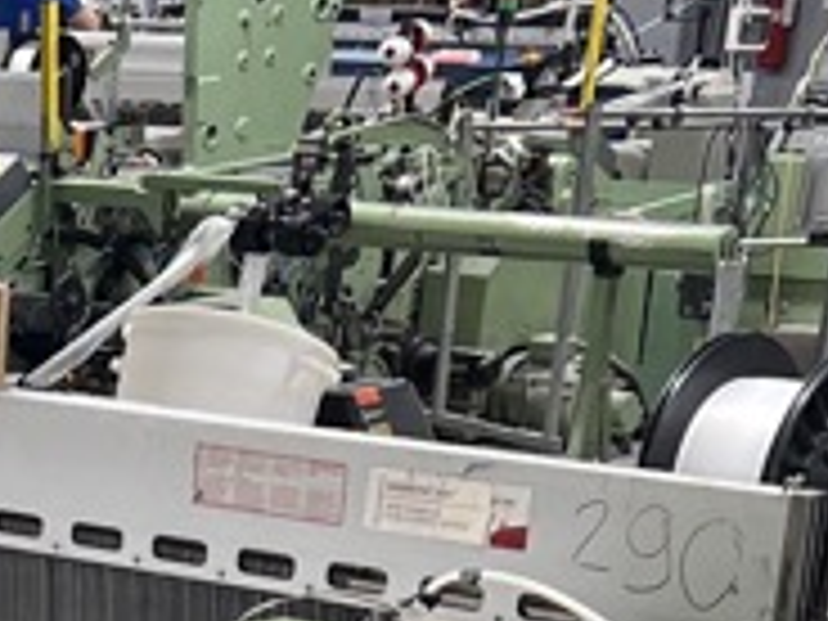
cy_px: 1634
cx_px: -531
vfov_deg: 8.6
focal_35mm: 153
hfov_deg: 12.1
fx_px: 3660
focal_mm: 5.7
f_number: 1.5
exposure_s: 1/100
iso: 100
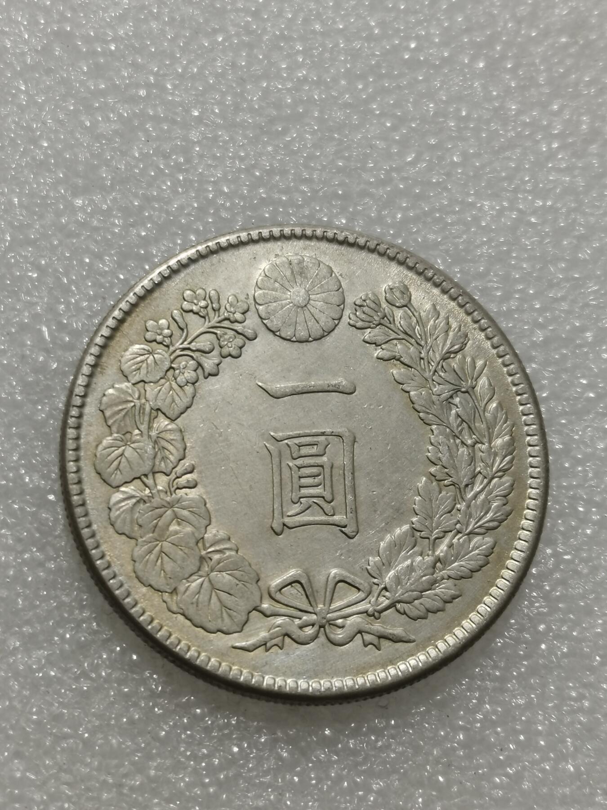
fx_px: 1730
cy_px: 405
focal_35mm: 74
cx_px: 304
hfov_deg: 19.9
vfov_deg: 26.3
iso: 50
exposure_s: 1/100
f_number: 1.8
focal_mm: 5.58
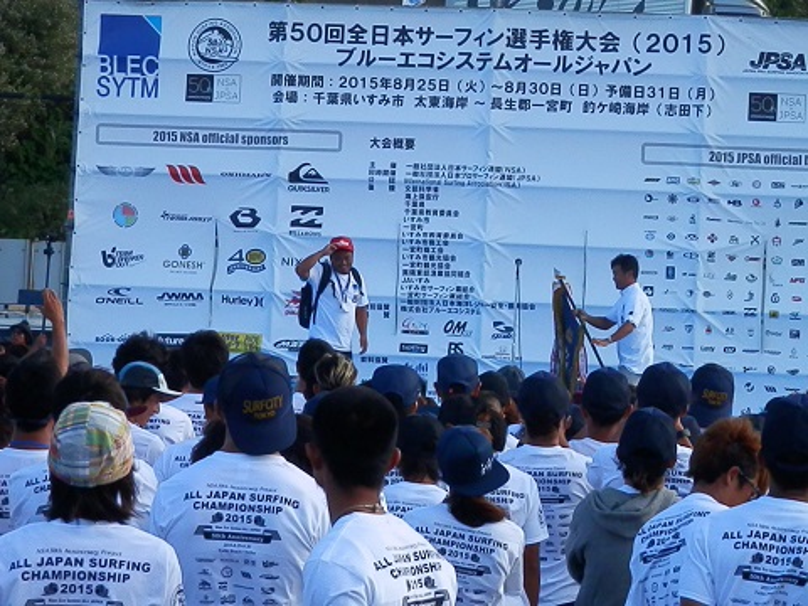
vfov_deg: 10.6
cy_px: 303
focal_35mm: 140
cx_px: 404
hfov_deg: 14.1
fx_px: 3268
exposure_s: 1/200
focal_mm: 25.1
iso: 640
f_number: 15.3
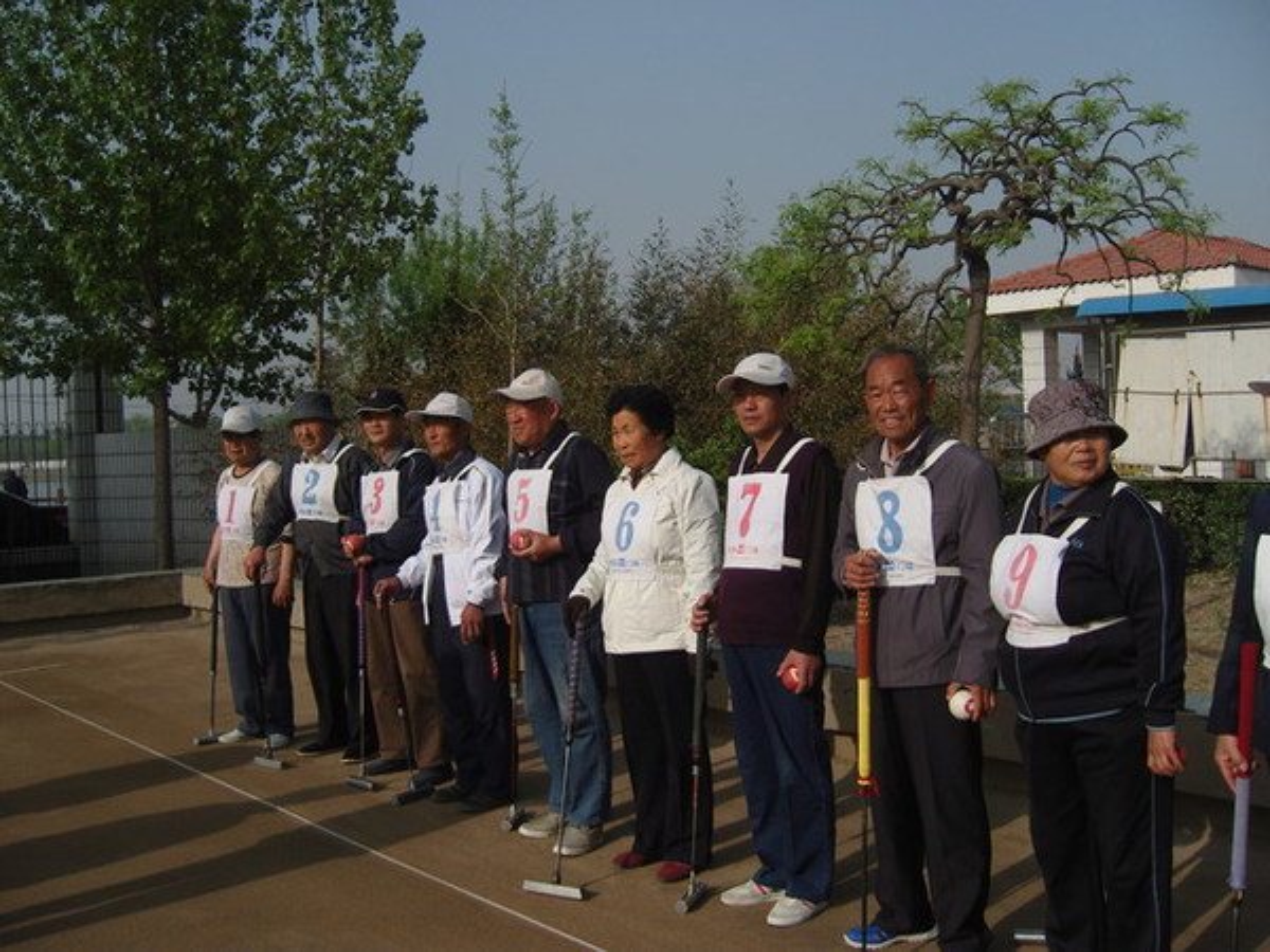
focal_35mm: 34
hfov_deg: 54.0
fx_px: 1247
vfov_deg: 41.8
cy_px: 476
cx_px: 635
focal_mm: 7.3
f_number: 7
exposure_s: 1/500
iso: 100
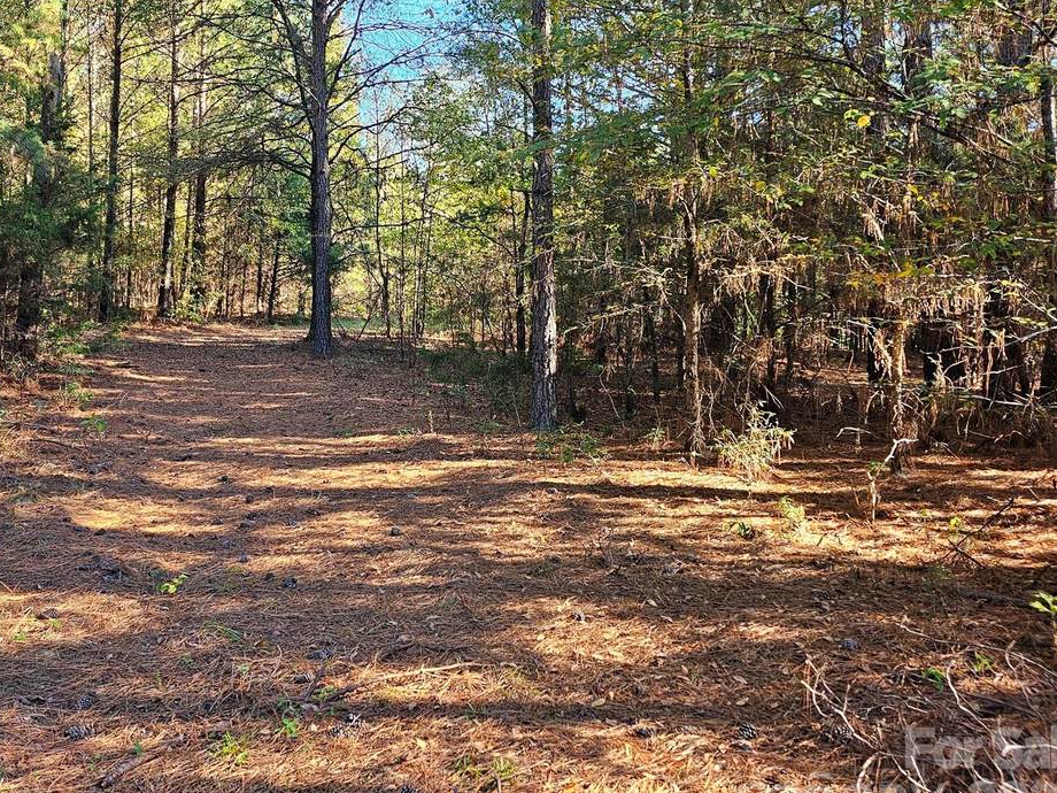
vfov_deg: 43.9
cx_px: 407
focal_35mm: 32
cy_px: 310
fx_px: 977
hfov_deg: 56.2
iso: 100
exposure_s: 1/120
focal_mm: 6.3
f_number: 1.7
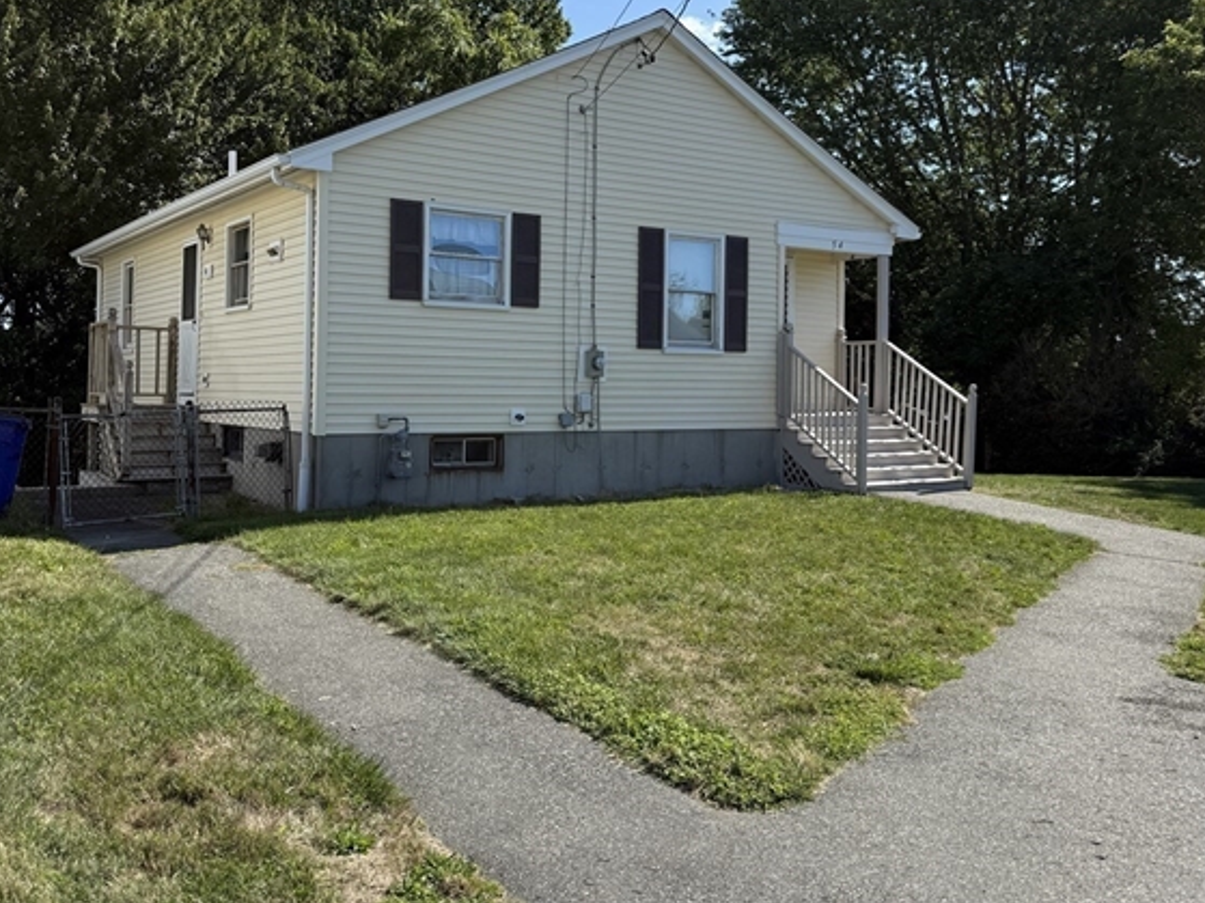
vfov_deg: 42.7
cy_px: 351
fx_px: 1148
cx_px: 612
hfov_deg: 55.4
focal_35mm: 33
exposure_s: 1/4167
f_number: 1.78
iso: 80
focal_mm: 6.76
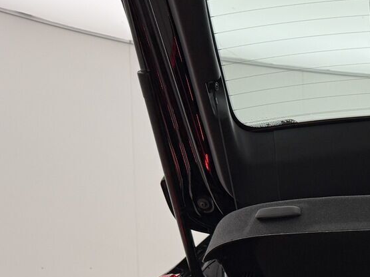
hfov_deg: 23.3
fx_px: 791
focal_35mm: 74
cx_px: 483
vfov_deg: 18.5
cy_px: 356
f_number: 1.78
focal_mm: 6.76
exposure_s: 1/100
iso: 80
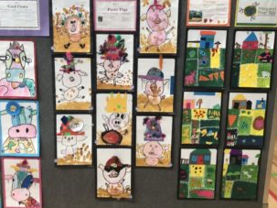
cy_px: 105
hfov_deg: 50.0
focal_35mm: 37
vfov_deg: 38.6
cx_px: 122
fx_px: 296
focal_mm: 3.99
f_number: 1.8
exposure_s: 1/50
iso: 25
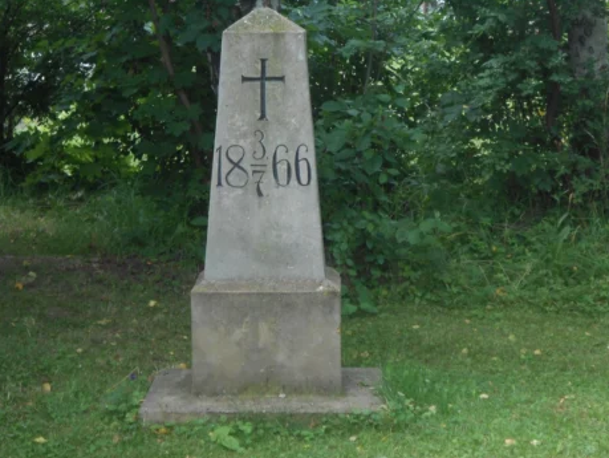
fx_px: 1673
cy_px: 232
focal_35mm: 95
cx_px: 306
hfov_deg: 20.6
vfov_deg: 15.6
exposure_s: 1/80
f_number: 4.6
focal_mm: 16.5
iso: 80
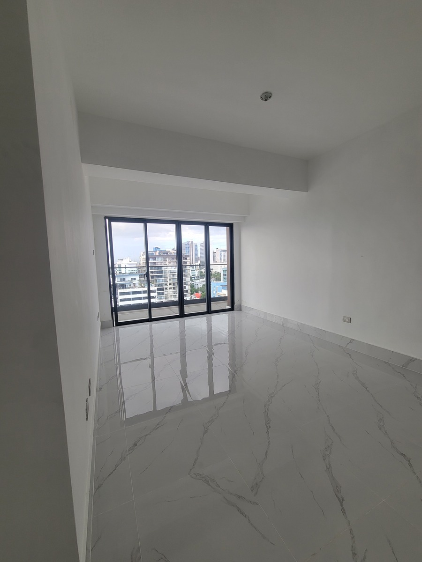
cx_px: 211
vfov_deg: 106.2
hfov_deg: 89.9
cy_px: 281
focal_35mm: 13
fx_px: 211
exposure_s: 1/142
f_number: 2.2
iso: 50
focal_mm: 2.2
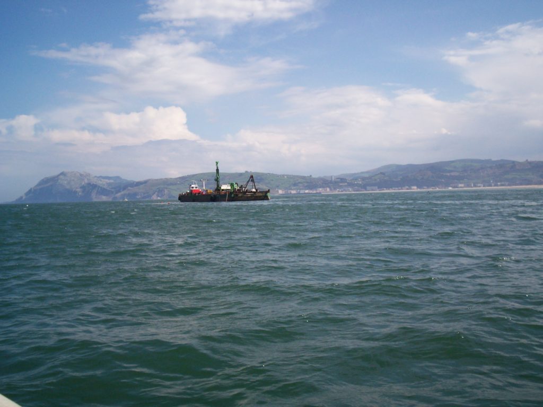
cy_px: 204
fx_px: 565
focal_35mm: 36
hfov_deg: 51.4
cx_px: 272
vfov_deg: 39.7
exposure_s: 1/917
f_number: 4.5
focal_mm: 5.9
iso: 100
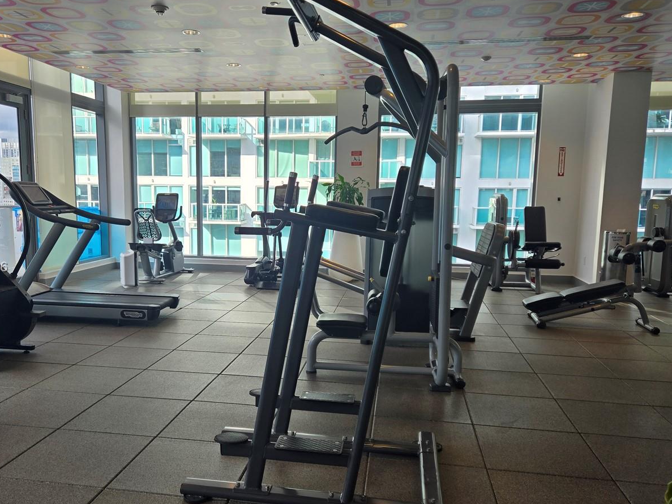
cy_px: 268
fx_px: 602
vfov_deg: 45.4
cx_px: 284
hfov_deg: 58.1
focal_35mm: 31
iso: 25
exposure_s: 1/303
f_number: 1.8
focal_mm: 5.4
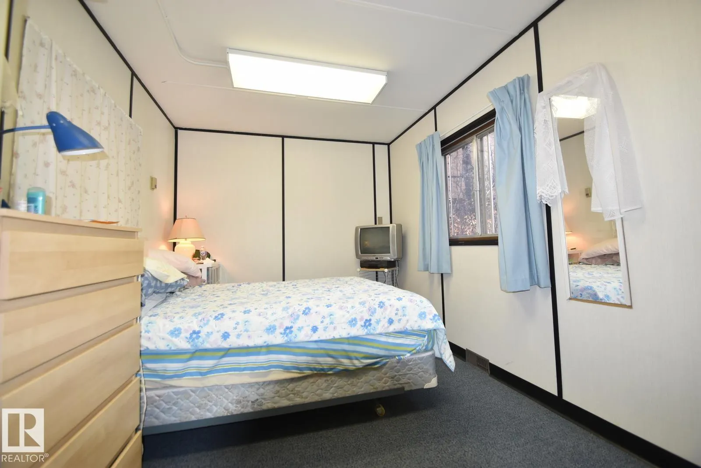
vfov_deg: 77.4
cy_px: 234
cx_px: 350
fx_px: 292
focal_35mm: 15
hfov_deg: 100.4
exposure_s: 1/125
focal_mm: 10
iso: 400
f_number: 5.6
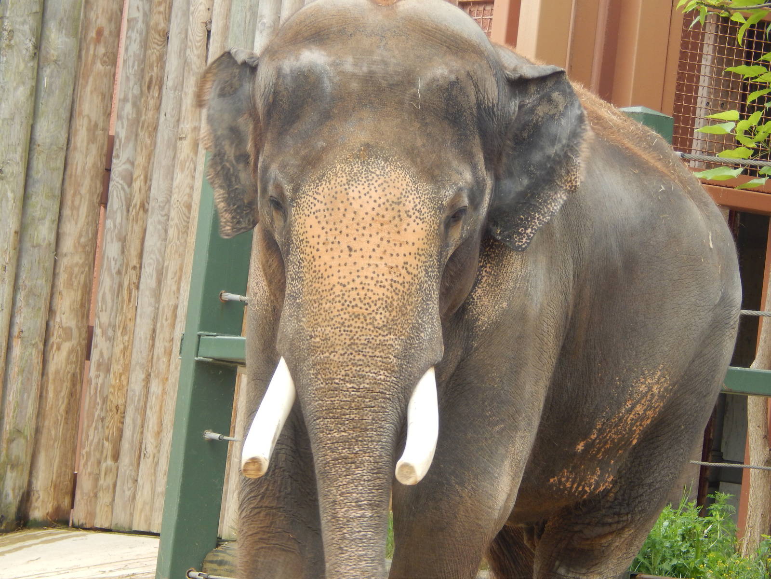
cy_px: 290
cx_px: 386
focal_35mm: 318
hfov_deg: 6.2
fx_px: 7083
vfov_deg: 4.7
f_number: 5.7
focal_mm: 56.5
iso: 160
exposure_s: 1/60
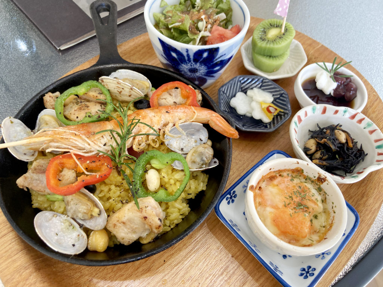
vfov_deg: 53.1
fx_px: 288
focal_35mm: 26
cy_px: 144
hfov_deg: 67.3
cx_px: 192
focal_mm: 4.25
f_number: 1.8
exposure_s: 1/121
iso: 125
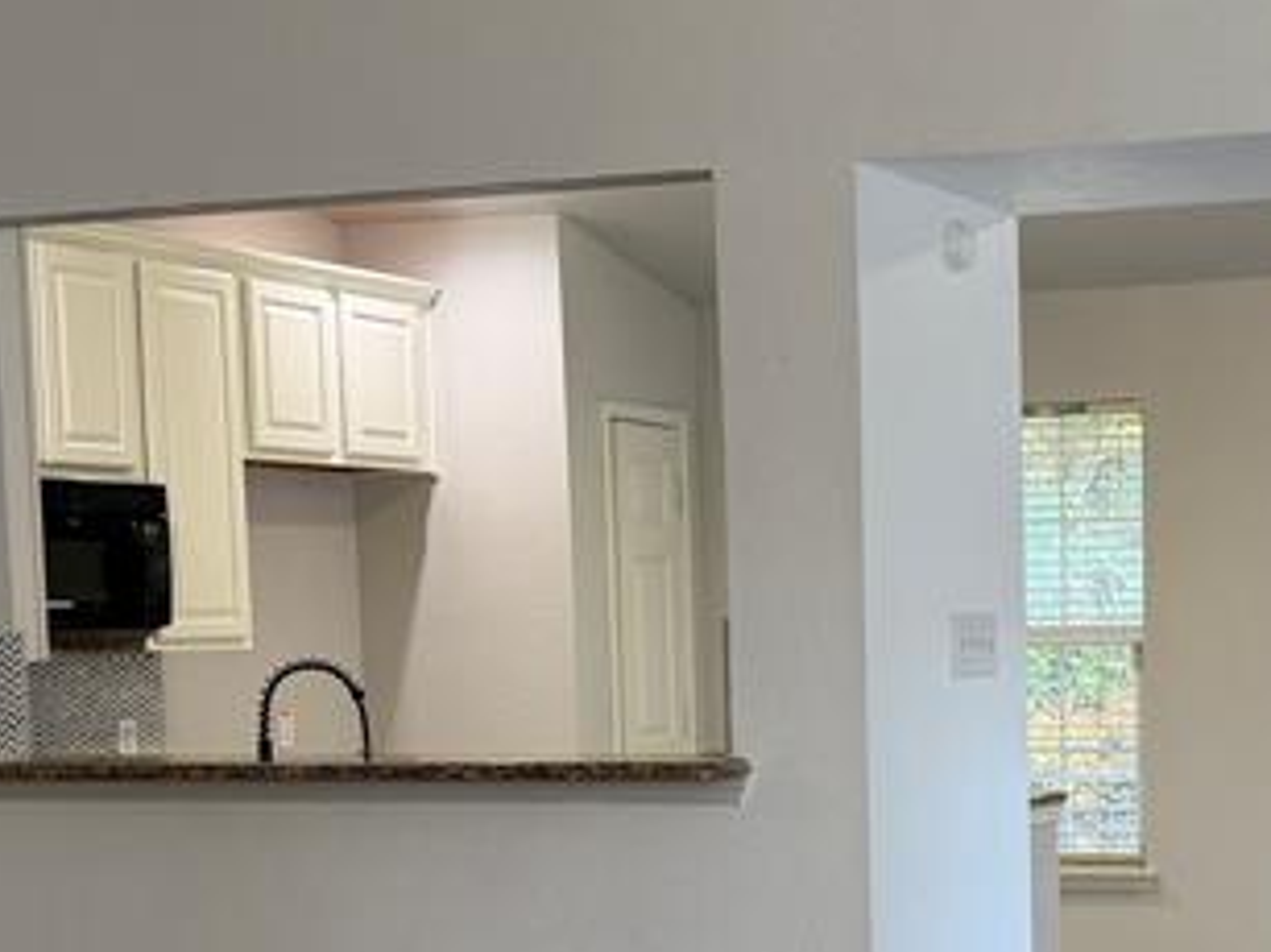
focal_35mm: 80
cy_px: 853
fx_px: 2936
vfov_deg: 18.1
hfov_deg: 24.0
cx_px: 1060
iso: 200
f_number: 1.78
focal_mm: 6.76
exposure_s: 1/120
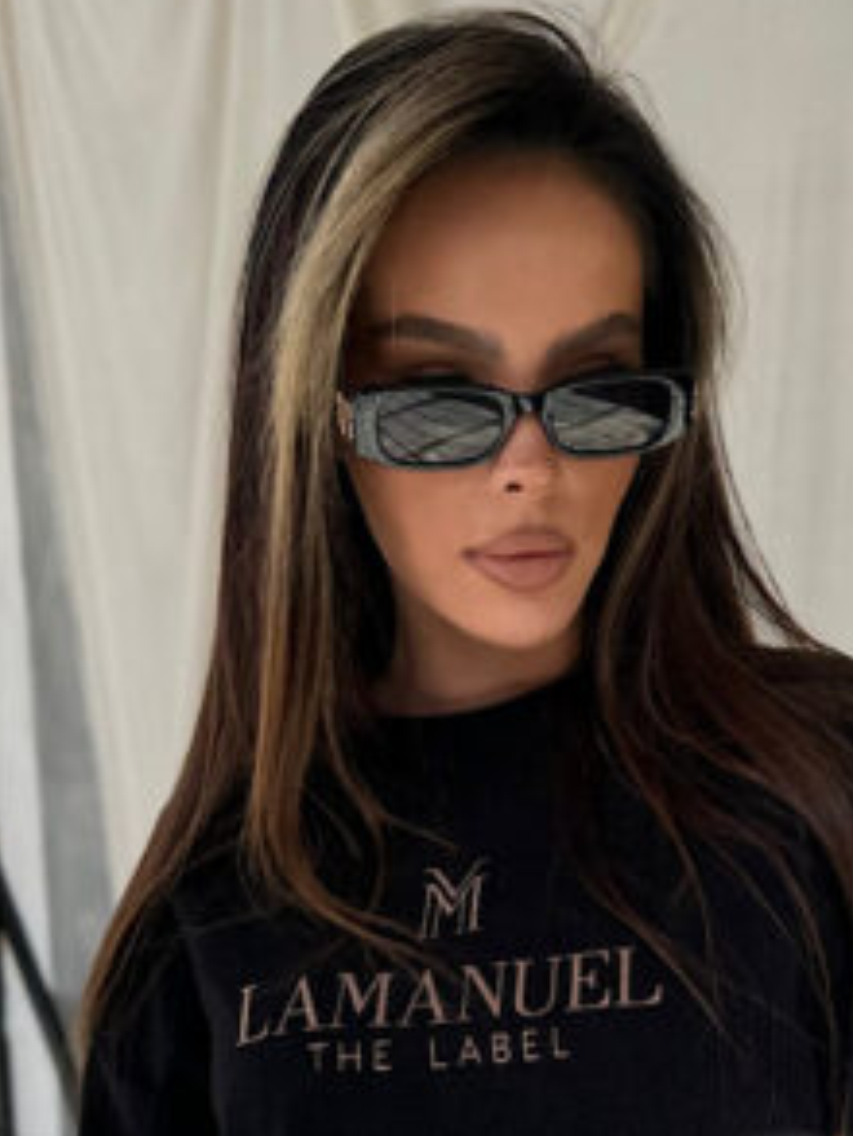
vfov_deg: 39.4
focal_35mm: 47
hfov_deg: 30.7
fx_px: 1543
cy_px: 839
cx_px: 543
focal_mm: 6.76
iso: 80
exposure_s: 1/470
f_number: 1.78
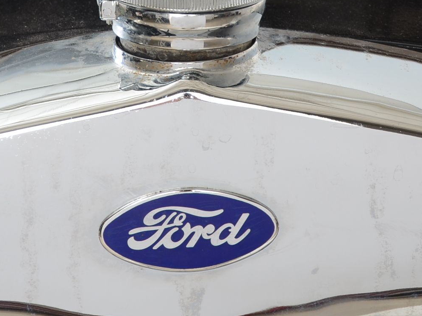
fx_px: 3474
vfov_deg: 5.2
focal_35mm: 285
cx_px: 187
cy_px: 82
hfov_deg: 7.0
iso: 200
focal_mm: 80
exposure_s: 1/125
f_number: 5.6
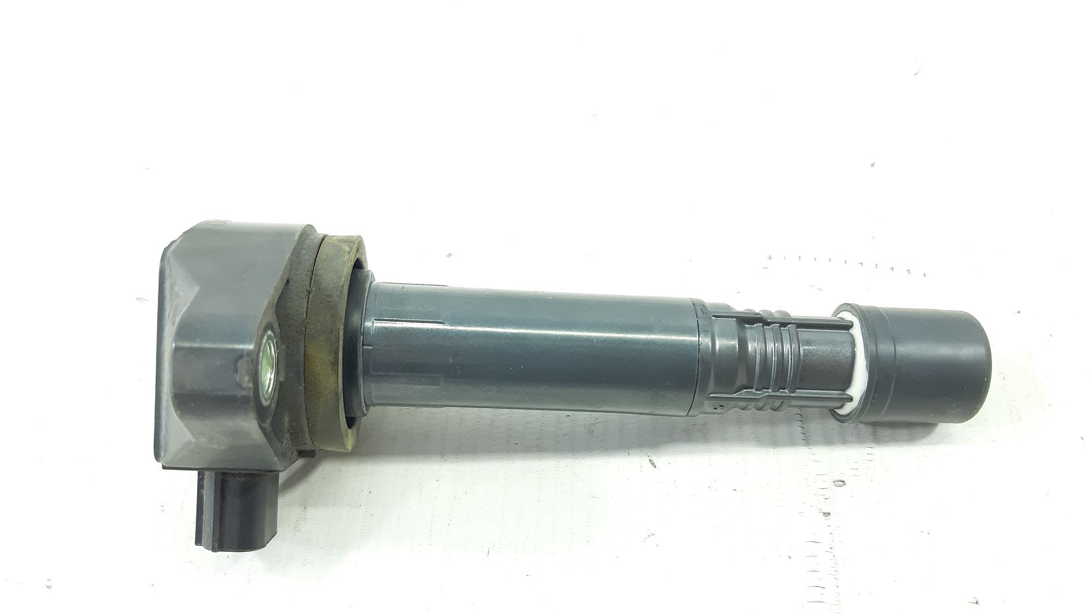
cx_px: 537
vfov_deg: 38.9
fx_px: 868
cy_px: 344
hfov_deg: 64.3
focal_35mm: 30
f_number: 1.7
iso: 100
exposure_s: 1/50
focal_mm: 3.93
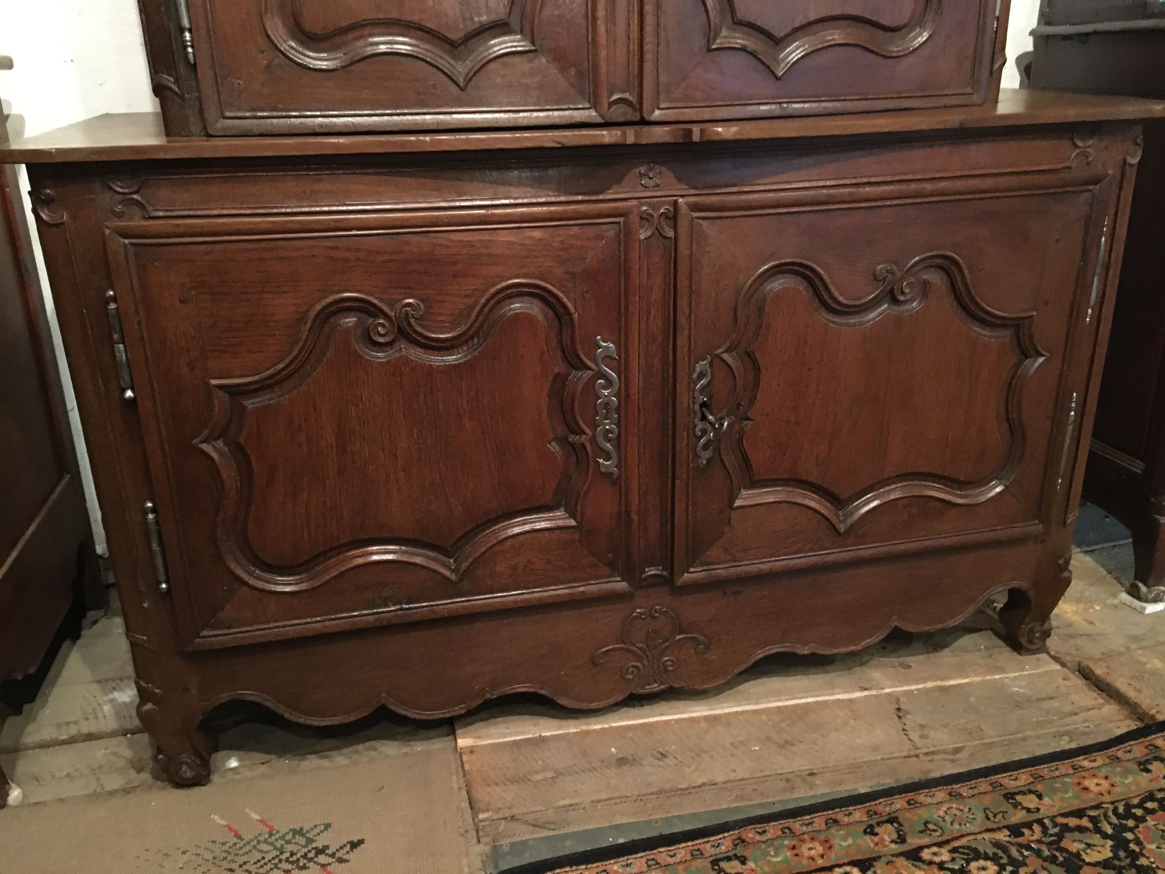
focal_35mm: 29
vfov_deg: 48.2
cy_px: 437
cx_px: 582
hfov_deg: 61.7
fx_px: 976
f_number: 2.2
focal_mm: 4.15
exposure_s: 1/17
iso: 500
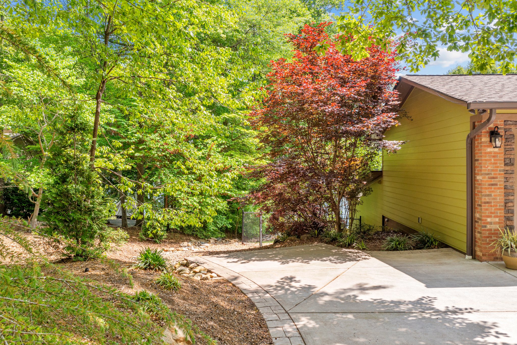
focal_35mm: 28
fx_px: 402
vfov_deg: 46.4
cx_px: 258
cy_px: 172
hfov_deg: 65.5
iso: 100
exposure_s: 1/200
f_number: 4.5
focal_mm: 10.26
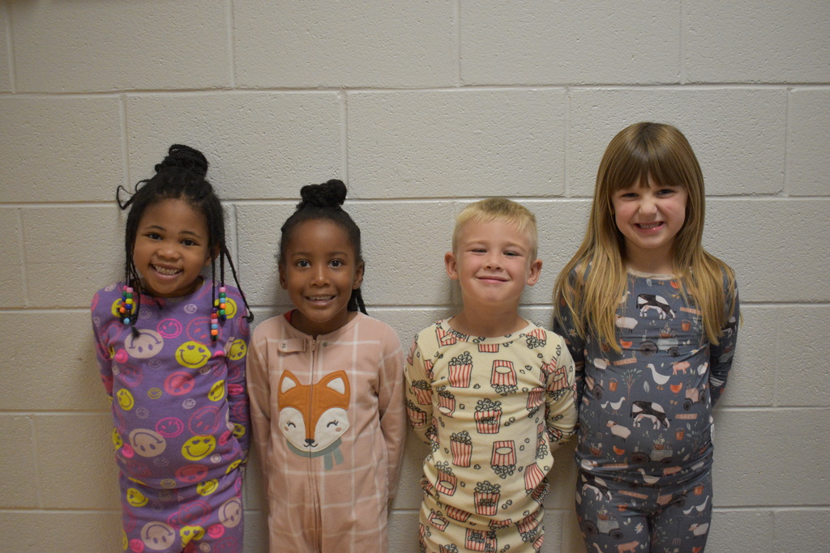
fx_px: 934
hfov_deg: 47.9
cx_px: 415
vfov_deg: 33.0
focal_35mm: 40
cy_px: 276
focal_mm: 27
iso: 1600
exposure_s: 1/125
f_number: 4
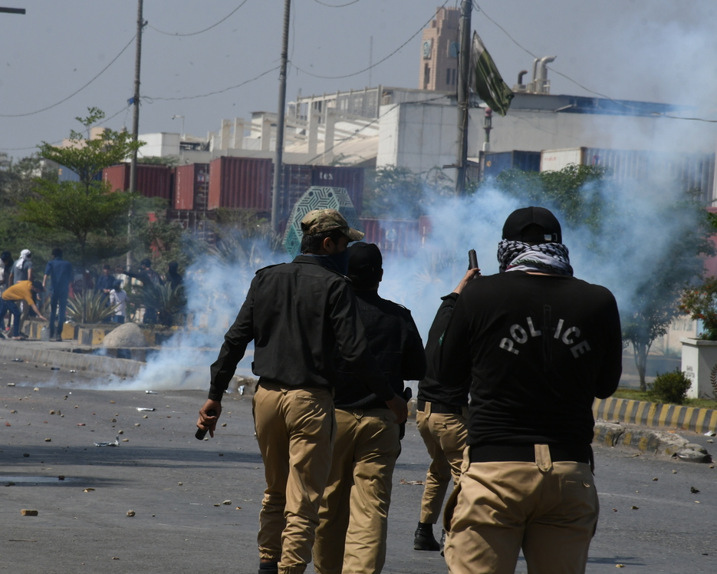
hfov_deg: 7.6
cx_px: 270
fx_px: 5369
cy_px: 270
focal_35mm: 253
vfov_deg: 6.1
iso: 400
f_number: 14
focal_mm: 140
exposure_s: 1/800
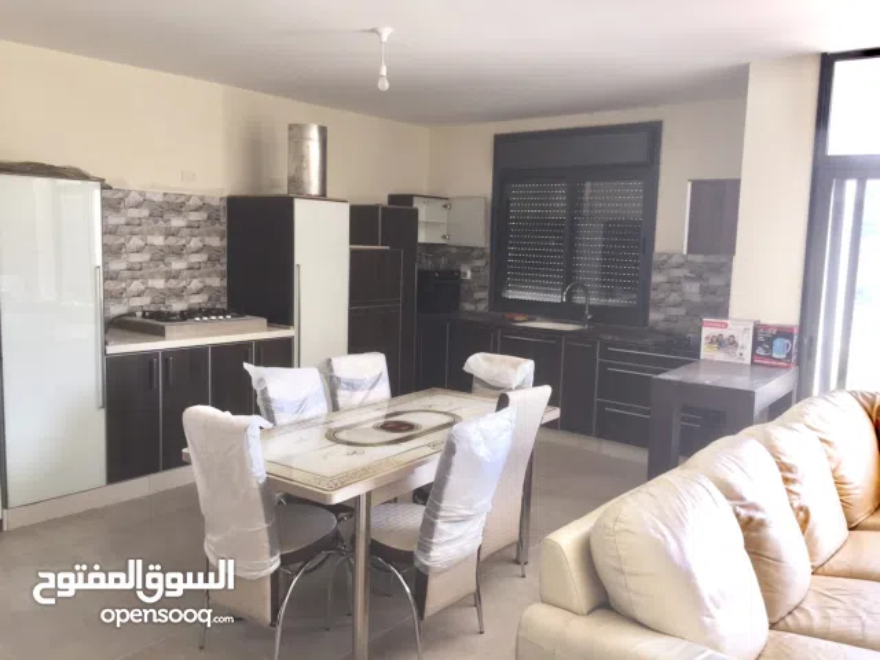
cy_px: 330
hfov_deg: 61.7
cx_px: 440
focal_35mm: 29
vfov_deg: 48.2
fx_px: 737
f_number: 2.2
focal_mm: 4.15
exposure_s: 1/34
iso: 32
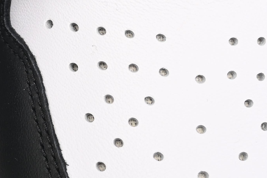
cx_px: -23
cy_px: 79
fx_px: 1276
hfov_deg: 11.8
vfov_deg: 8.0
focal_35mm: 172
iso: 100
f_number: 11
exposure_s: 1/200
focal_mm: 39
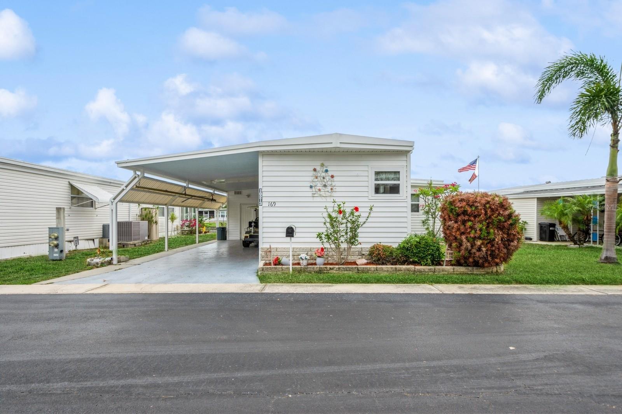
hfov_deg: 90.0
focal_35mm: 18
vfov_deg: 67.4
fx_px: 311
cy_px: 207
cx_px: 311
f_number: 8
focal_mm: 12
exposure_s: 1/400
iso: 200
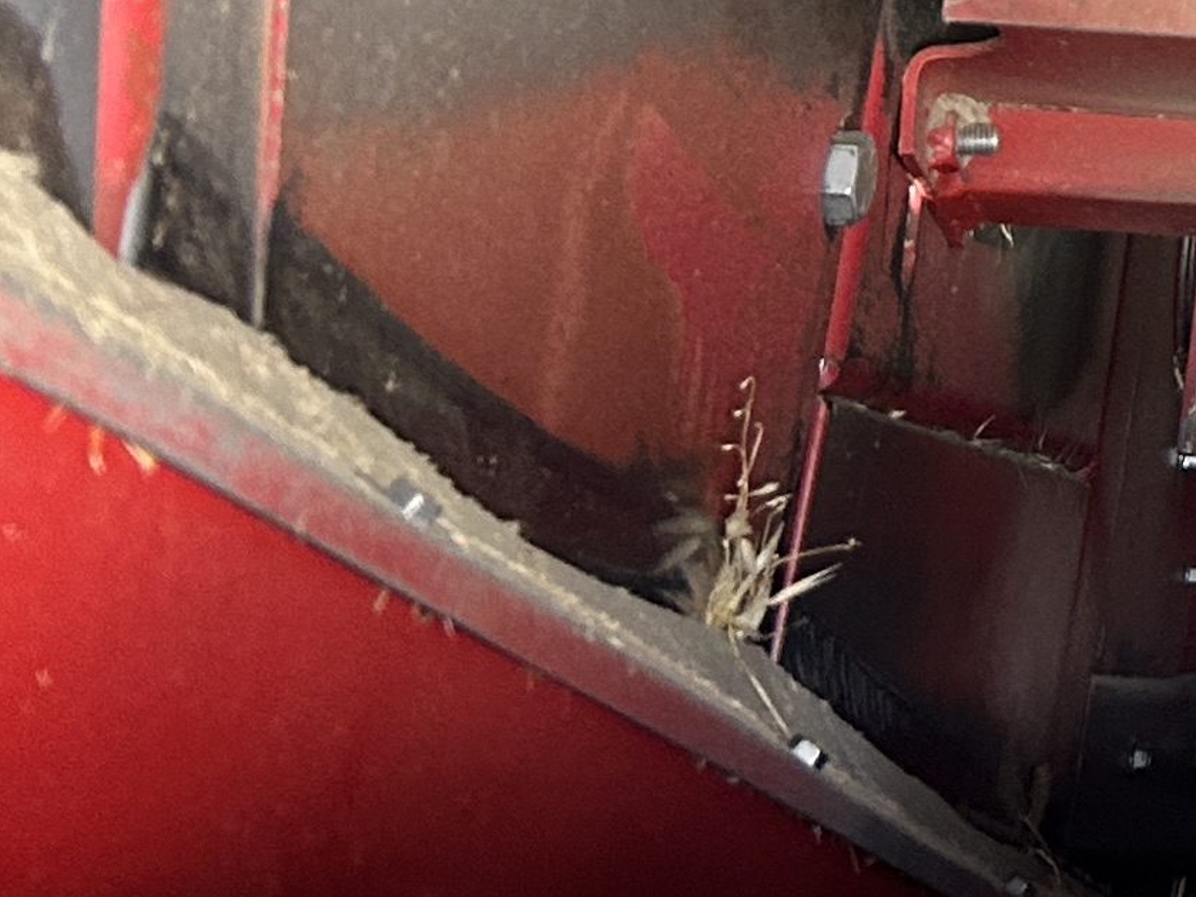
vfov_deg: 11.2
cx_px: 2683
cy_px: -595
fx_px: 4318
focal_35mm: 125
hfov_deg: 12.9
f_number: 1.5
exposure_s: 1/60
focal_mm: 5.7
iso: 200
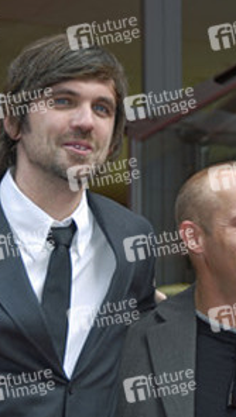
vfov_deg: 11.0
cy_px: 210
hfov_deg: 6.2
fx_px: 2164
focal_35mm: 195
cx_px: 261
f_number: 5
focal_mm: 82
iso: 200
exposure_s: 1/60
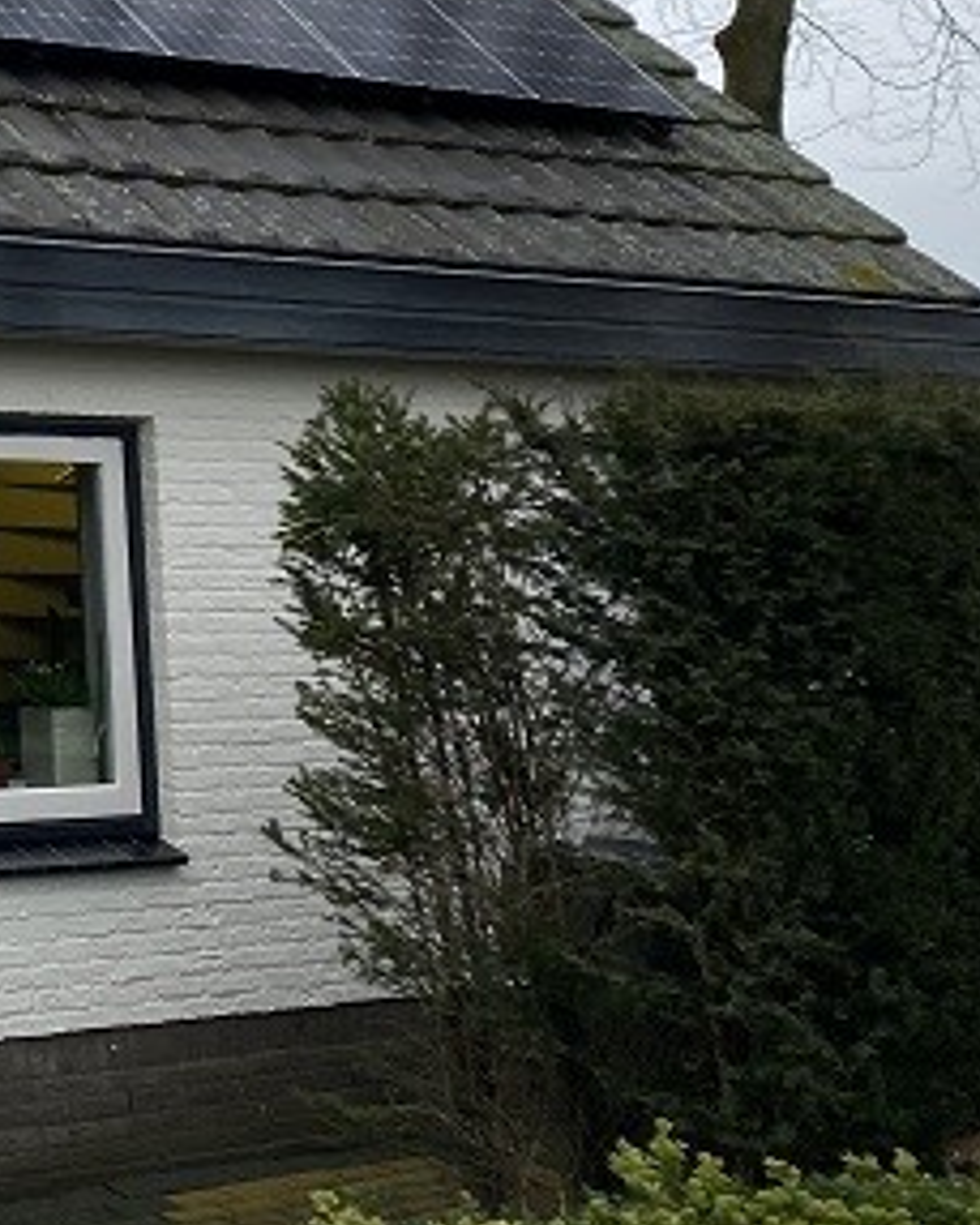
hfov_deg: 18.5
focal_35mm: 71
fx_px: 2573
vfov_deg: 25.4
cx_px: -578
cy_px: -13
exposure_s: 1/591
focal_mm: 4.25
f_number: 1.8
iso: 32
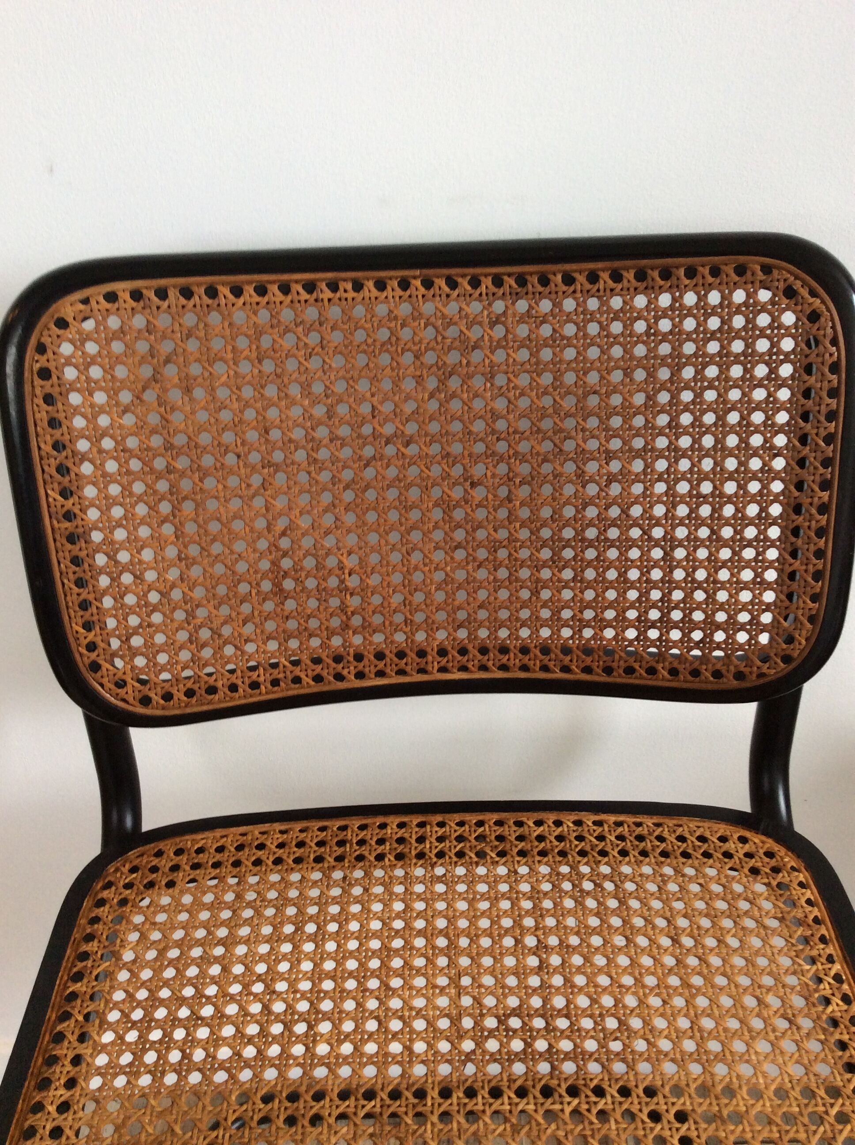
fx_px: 1057
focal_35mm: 32
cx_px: 428
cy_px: 572
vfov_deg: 56.9
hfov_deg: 44.1
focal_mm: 3.3
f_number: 2.4
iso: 64
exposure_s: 1/25
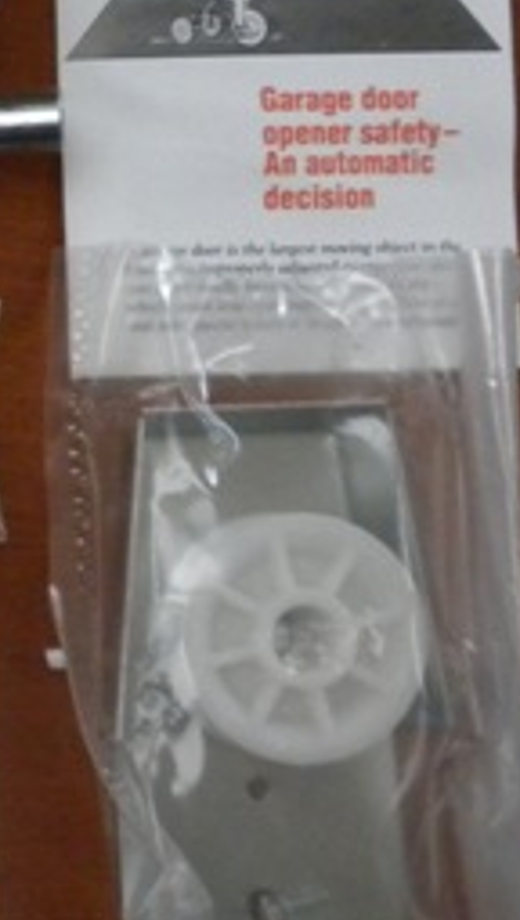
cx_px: -451
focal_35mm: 101
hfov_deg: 11.1
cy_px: 307
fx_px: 2468
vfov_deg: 21.1
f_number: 3.5
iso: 400
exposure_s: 1/53.4
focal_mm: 6.6
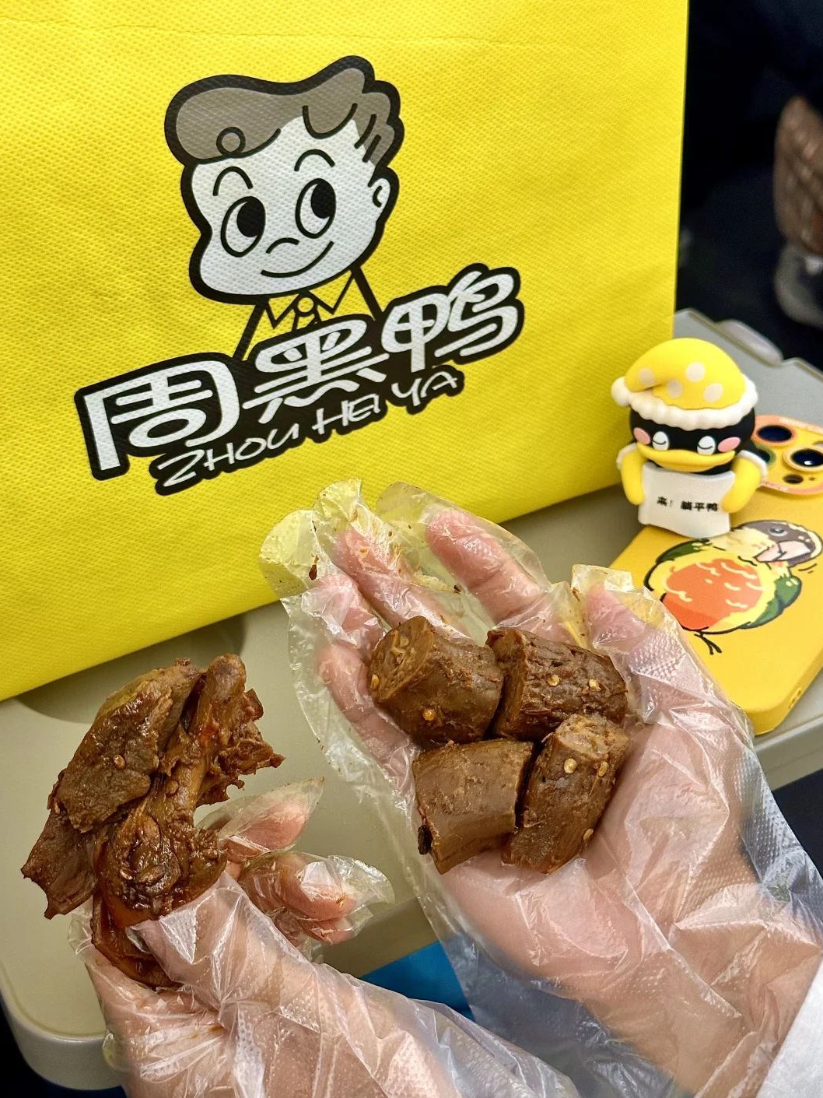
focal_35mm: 49
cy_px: 559
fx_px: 1554
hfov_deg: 29.7
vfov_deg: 38.9
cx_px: 411
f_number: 1.78
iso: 200
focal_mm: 6.86
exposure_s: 1/53
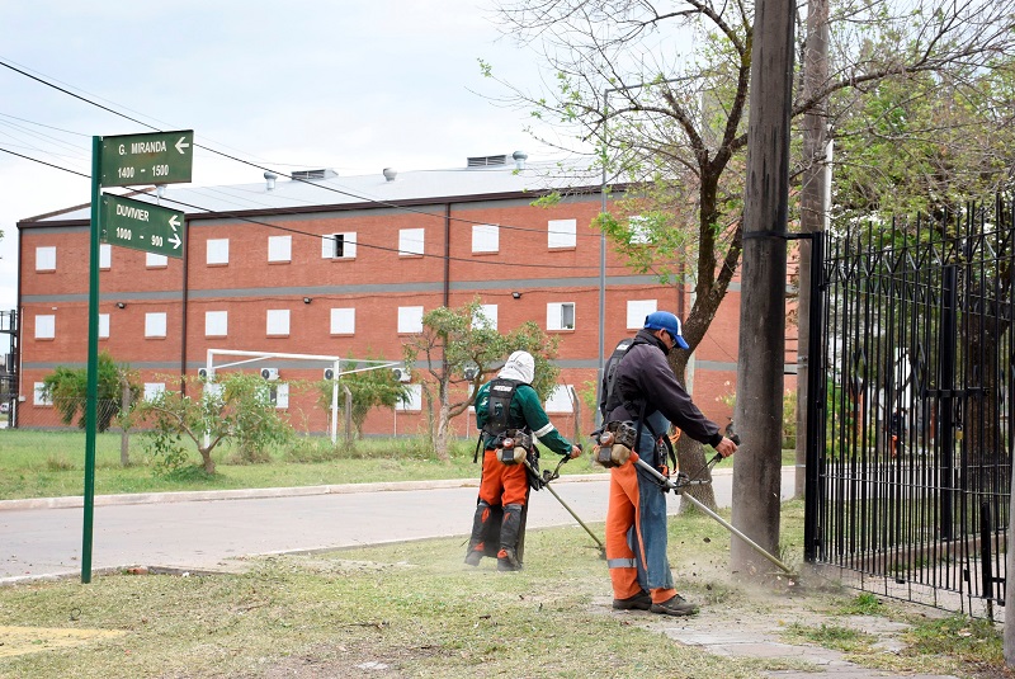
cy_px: 340
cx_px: 508
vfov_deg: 25.8
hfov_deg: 37.8
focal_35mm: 52
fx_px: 1482
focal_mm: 35
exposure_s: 1/1000
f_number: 4.2
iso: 640
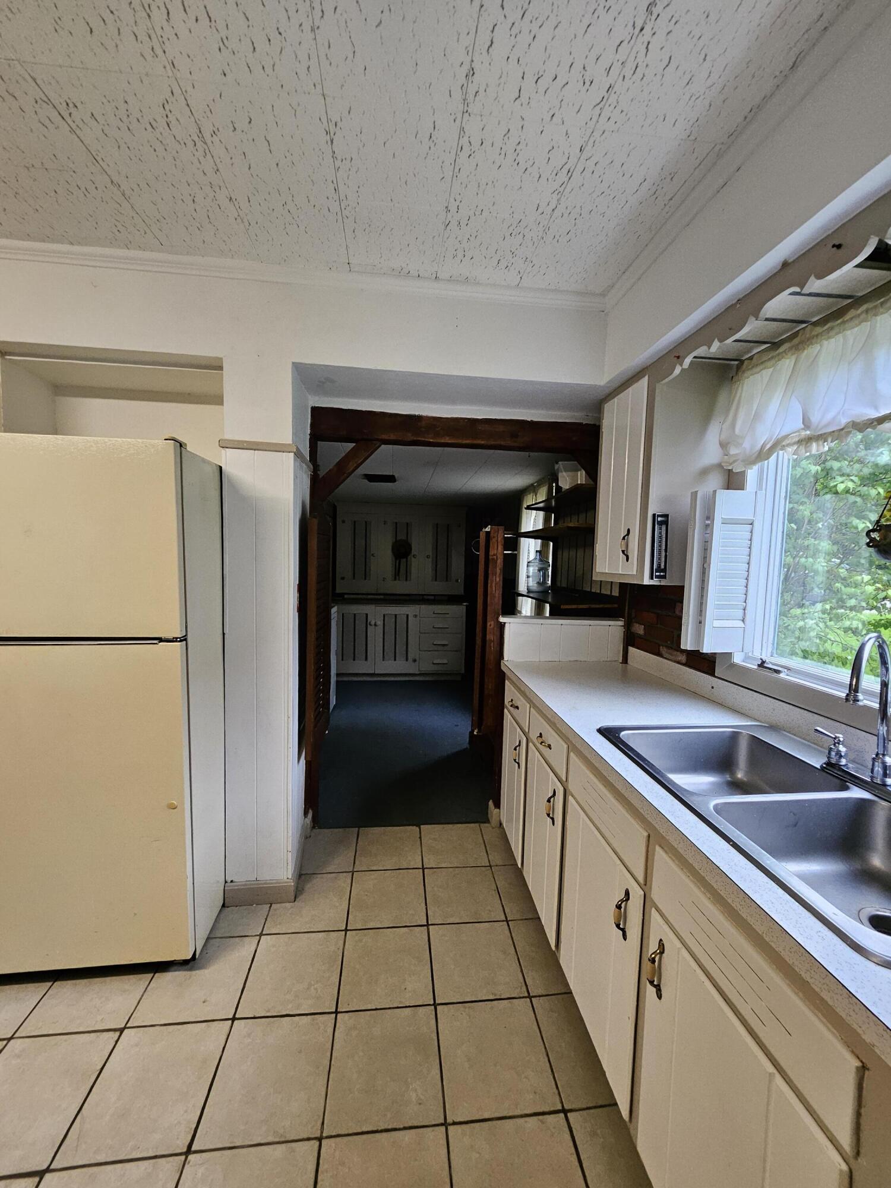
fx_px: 446
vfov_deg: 106.2
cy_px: 594
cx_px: 446
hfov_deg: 89.9
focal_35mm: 13
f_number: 2.2
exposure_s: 1/60
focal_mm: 1.74
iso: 200
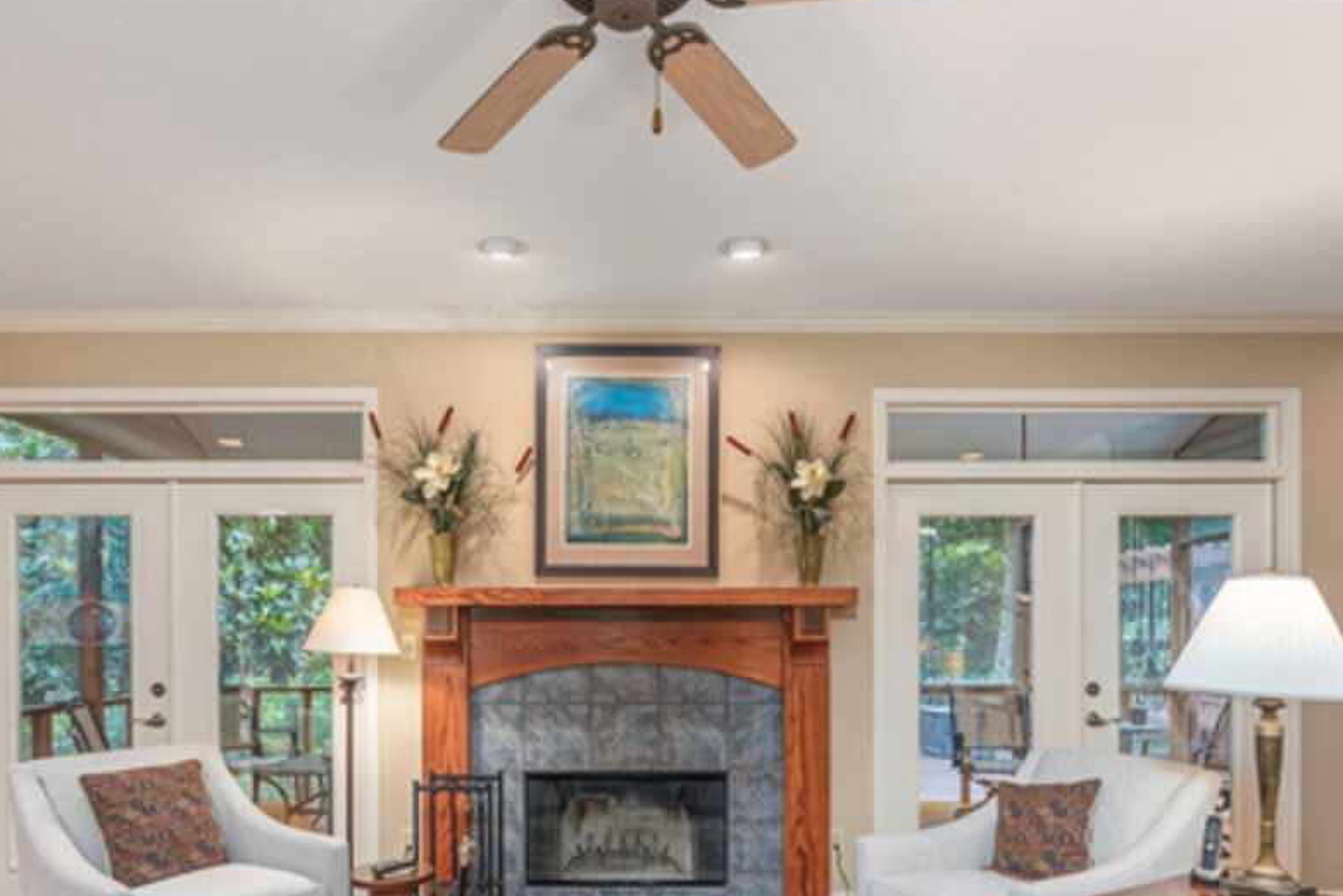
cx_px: 598
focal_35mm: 23
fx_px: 858
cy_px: 641
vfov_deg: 53.3
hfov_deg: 75.8
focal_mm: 14
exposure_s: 1/40
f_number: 7.1
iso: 320
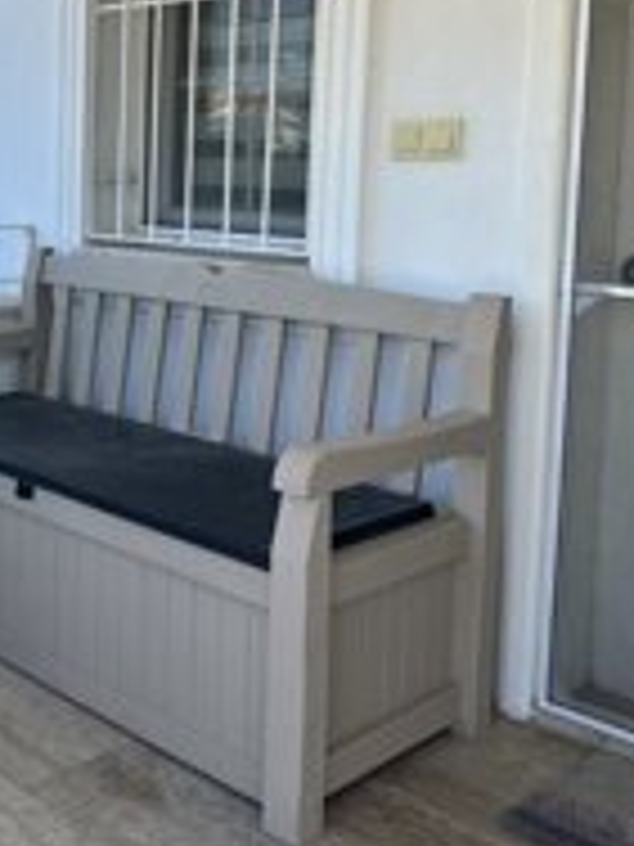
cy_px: 252
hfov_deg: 30.2
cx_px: 72
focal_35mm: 46
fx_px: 1123
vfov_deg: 40.5
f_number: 1.78
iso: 80
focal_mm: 6.86
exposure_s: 1/1072
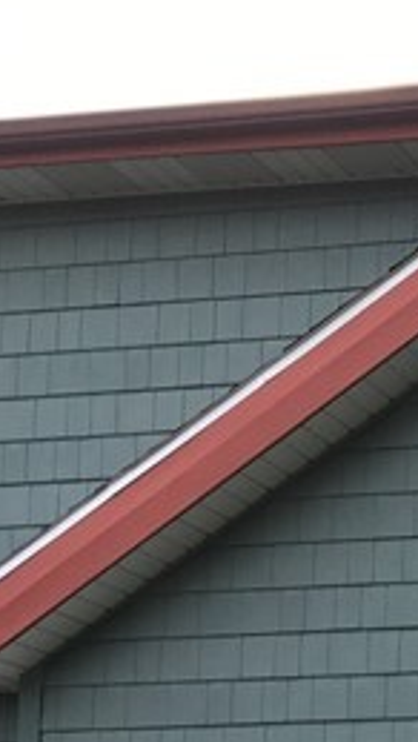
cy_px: 971
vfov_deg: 16.2
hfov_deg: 8.9
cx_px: 939
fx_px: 2459
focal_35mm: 125
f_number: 2.2
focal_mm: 4.15
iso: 25
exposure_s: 1/127
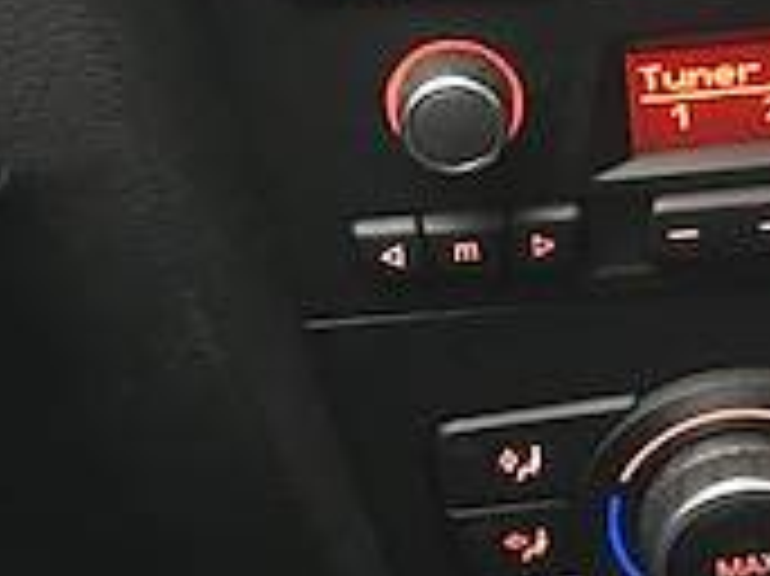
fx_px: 2334
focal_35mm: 105
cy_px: 153
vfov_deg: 14.0
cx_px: 1130
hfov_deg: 17.1
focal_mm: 4
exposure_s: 1/5
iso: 80
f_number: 1.8
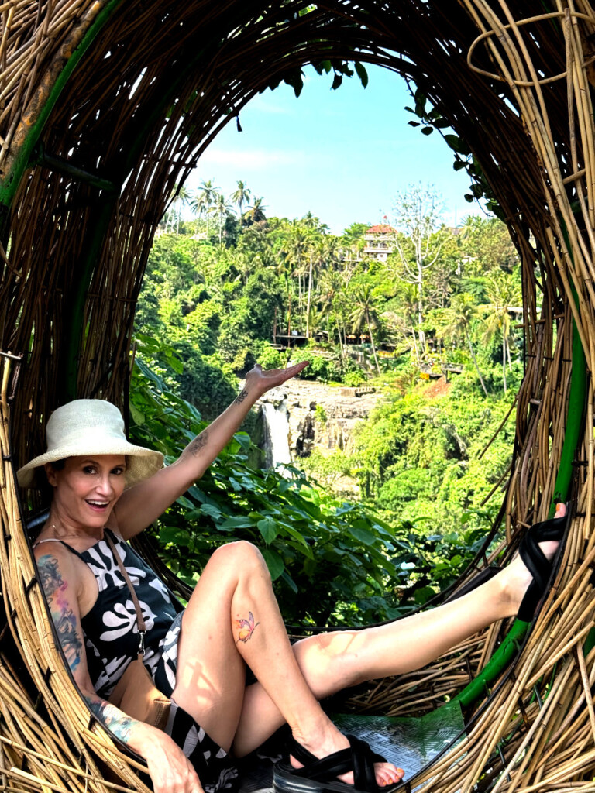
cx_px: 298
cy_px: 396
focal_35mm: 48
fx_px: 1100
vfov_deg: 39.7
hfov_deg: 30.3
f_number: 1.8
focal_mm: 6.8
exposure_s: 1/1242
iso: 100
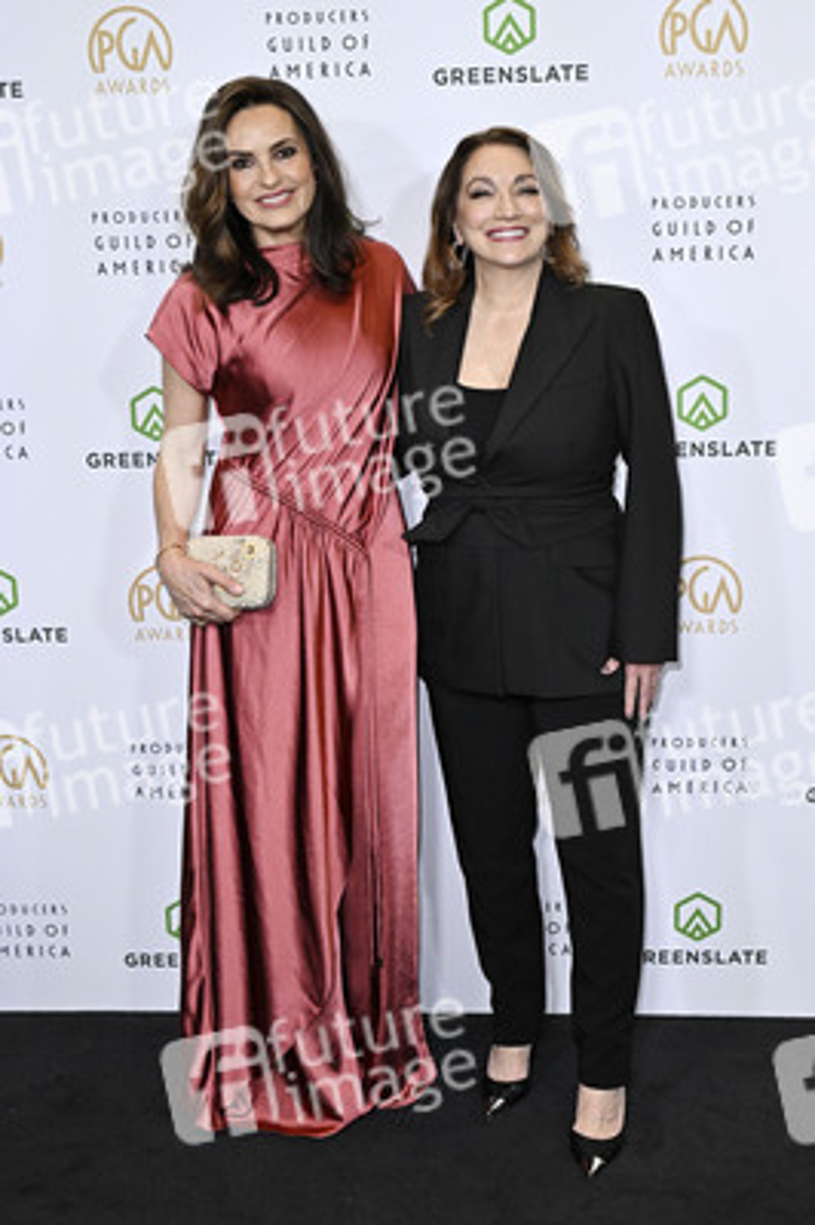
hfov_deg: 30.5
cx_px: 408
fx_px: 1497
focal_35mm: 44
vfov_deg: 44.5
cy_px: 612
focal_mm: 44
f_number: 5.6
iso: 2000
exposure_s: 1/320
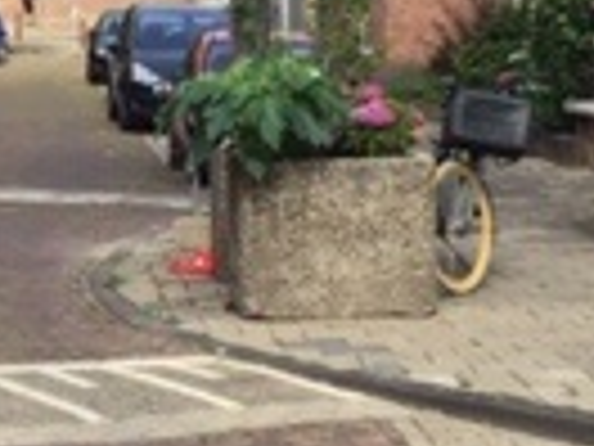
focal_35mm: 150
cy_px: 189
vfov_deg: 9.9
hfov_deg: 13.1
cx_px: 54
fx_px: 2574
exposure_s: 1/662
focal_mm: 3.3
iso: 25
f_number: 2.4
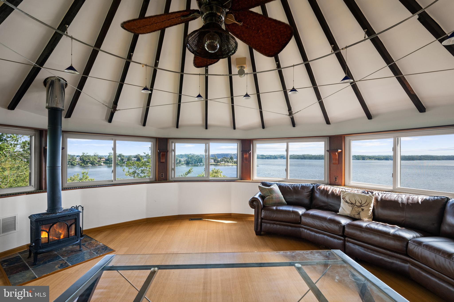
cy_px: 151
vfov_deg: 75.5
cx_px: 227
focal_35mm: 16
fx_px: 195
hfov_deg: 98.5
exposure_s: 1/25
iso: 400
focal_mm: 15.5
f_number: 5.6
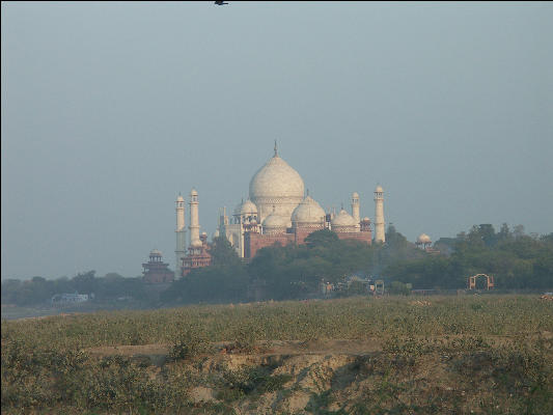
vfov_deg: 7.5
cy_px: 208
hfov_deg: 9.9
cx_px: 276
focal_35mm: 199
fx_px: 3180
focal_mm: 50.48
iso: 100
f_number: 5
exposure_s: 1/400
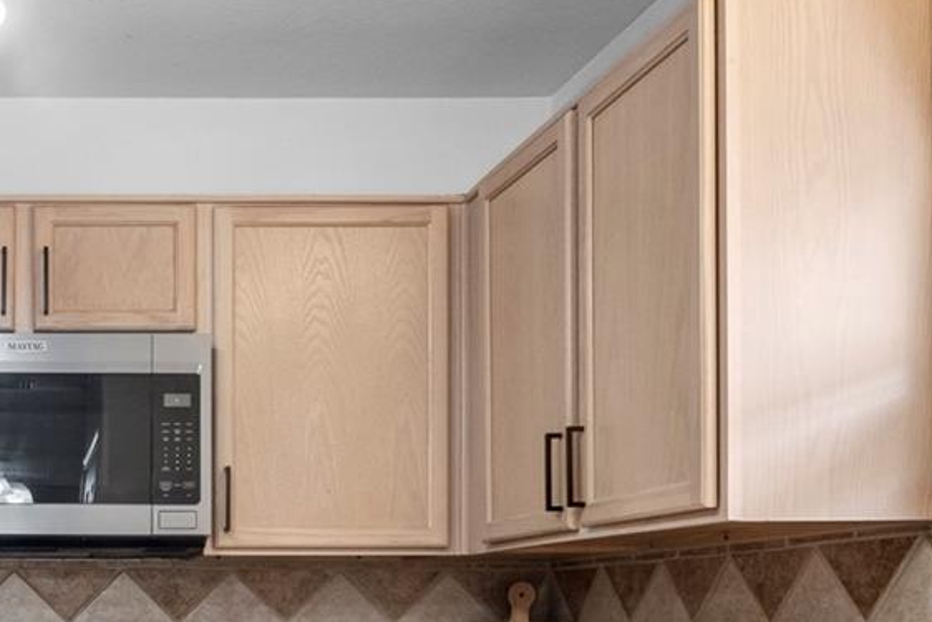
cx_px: -27
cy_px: 619
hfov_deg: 34.8
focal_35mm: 51
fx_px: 1321
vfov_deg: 25.2
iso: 250
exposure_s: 1/25
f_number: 9
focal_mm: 14
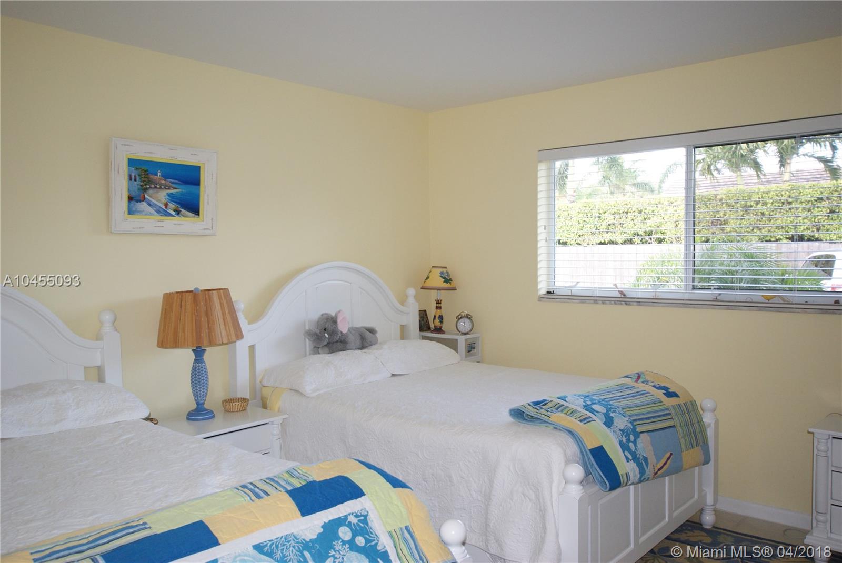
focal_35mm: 30
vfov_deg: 43.7
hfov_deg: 61.9
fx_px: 702
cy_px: 282
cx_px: 421
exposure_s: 1/60
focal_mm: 20
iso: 400
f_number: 5.6
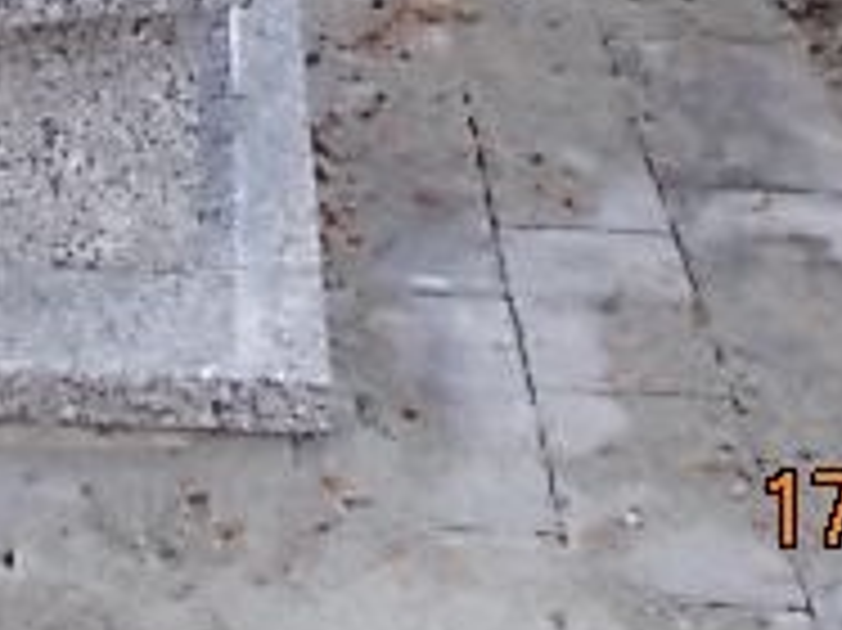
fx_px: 2163
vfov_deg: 15.3
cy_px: -315
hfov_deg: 21.1
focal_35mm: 89
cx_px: -41
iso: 80
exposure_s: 1/160
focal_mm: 4.6
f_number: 3.2
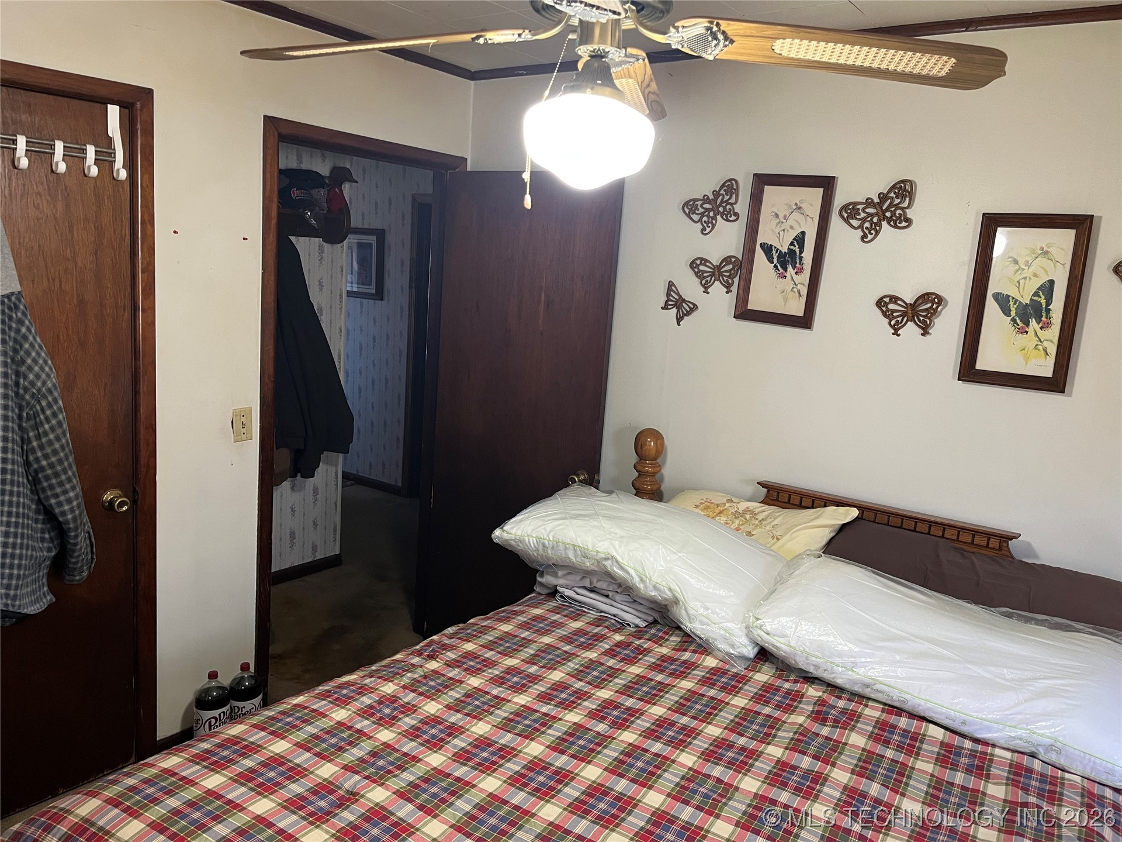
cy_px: 421
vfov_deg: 53.1
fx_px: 843
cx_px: 561
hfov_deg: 67.3
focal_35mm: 26
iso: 160
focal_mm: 5.1
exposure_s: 1/60
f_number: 1.6
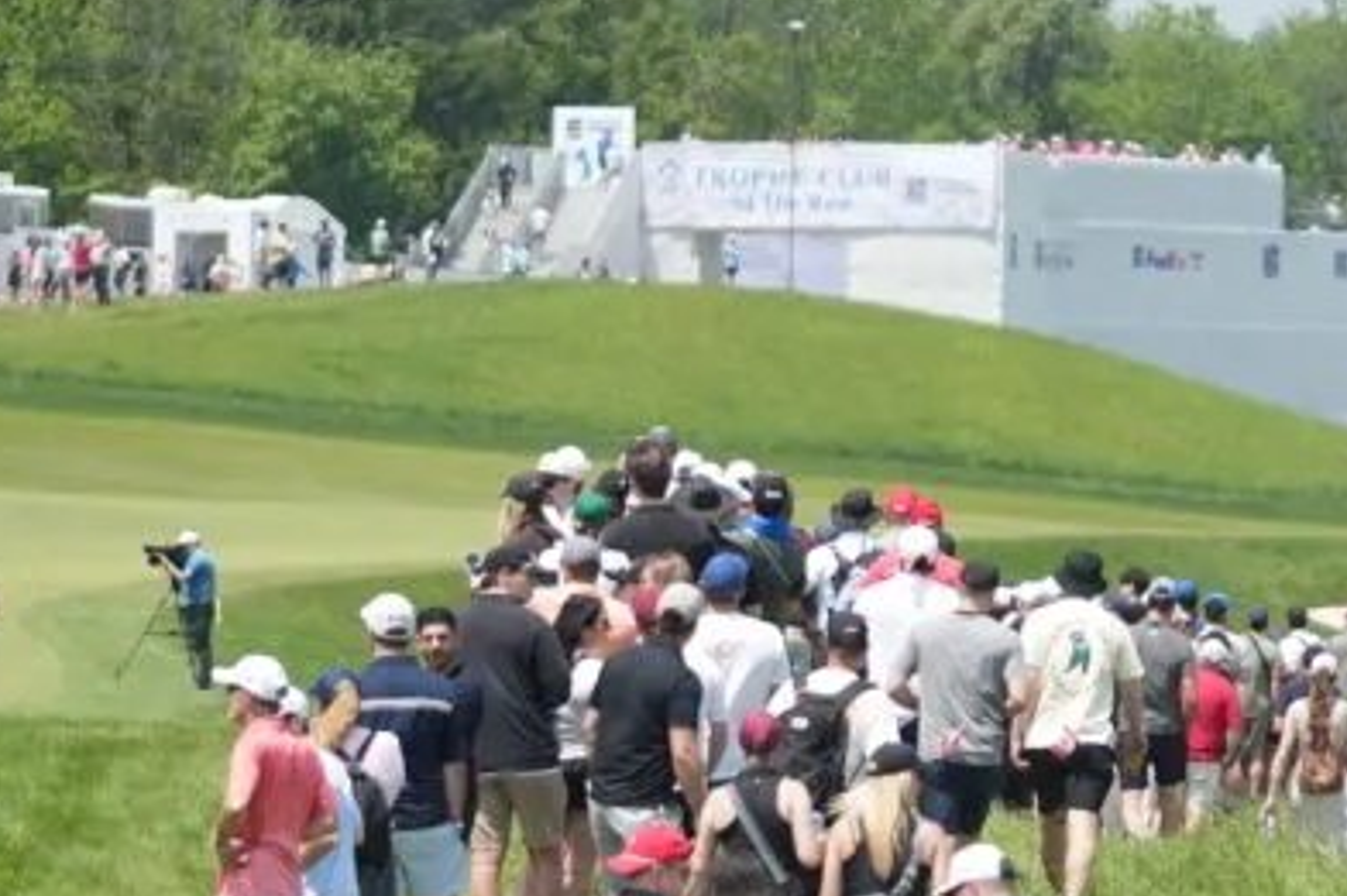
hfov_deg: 7.9
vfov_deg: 5.3
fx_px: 9761
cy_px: 561
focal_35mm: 261
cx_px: 1131
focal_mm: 50
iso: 400
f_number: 1.2
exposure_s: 1/32000
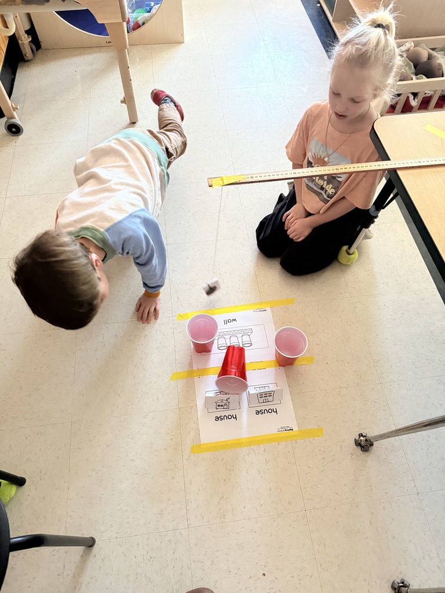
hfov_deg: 56.8
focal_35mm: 24
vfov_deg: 71.6
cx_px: 222
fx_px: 411
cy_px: 296
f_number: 1.78
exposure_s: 1/40
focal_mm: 6.76
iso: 800
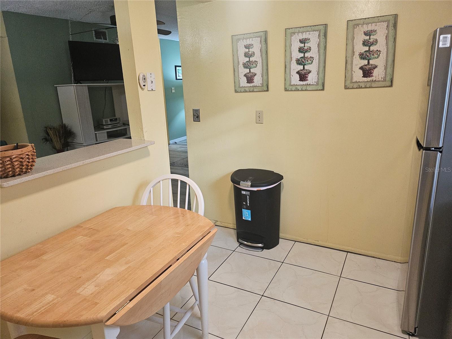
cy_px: 170
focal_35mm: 24
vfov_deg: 56.8
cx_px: 226
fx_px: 313
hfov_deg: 71.6
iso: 500
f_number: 1.8
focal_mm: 5
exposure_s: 1/120
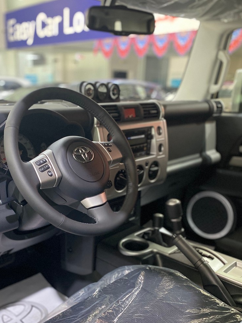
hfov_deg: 40.4
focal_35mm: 35
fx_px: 326
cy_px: 209
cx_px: 91
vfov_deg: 51.8
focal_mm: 4.25
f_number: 1.8
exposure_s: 1/48
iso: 500
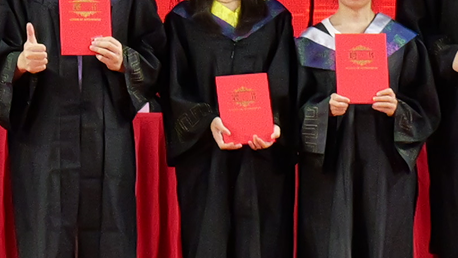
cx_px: -289
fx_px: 3729
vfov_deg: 3.9
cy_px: -334
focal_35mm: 307
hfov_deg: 6.9
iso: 6400
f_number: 9
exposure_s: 1/125
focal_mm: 40
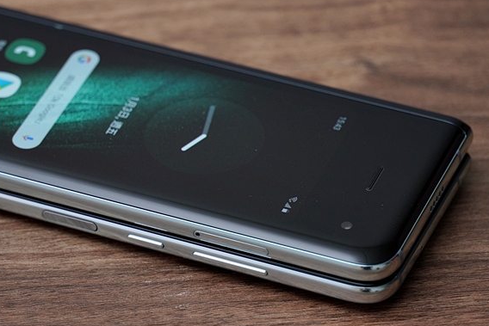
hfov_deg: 8.0
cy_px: 181
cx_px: 204
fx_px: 3487
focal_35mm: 257
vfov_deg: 5.4
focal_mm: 135
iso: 800
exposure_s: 1/125
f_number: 5.6
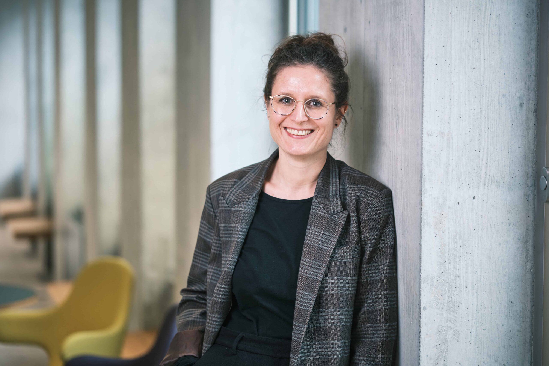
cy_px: 183
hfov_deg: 24.2
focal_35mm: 84
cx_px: 274
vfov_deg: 16.3
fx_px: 1281
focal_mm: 56
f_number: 1.2
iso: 250
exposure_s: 1/125
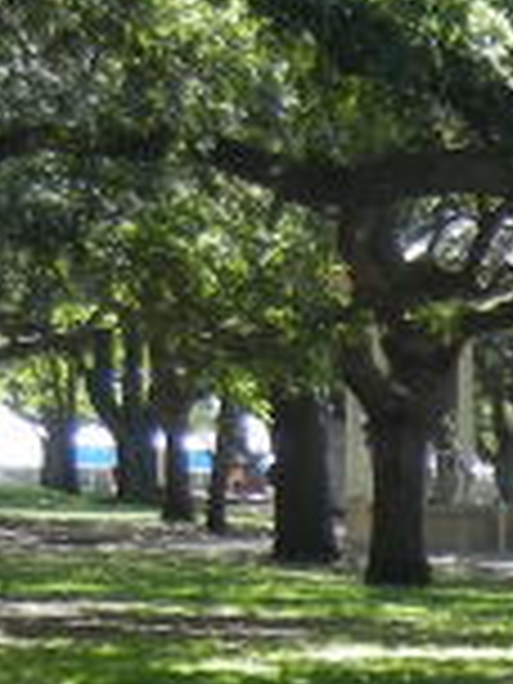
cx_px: 1220
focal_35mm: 168
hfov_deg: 8.2
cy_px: 1100
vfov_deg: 11.2
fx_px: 3320
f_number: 3.5
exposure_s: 1/170
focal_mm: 5.4
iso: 160
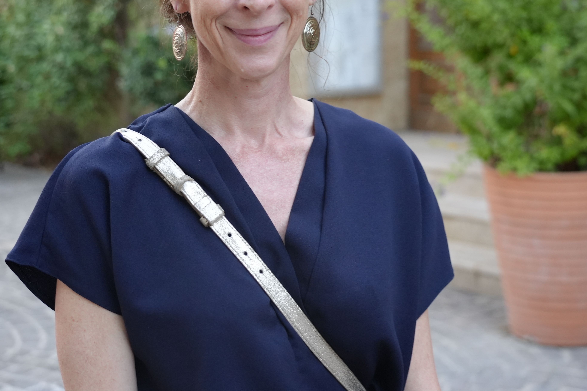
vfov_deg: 17.6
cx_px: 268
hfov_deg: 26.3
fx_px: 1255
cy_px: 107
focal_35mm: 77
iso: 1250
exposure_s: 1/160
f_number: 4
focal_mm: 43
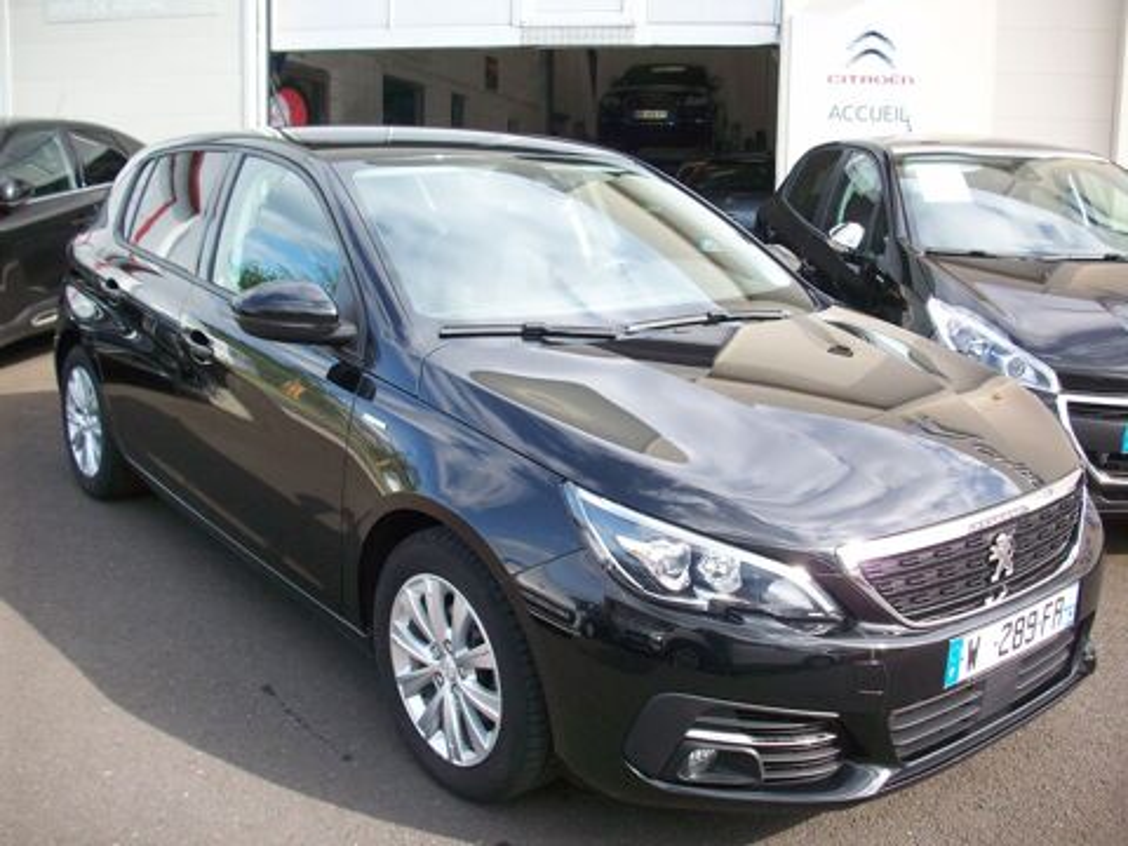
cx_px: 564
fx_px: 1206
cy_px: 423
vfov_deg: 38.7
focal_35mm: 37
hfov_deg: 50.1
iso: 80
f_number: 2.8
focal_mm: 6.2
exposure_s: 1/223
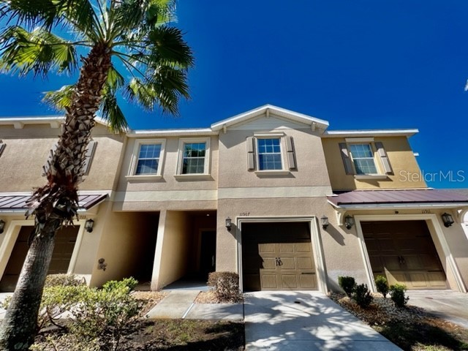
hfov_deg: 106.2
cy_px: 176
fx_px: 176
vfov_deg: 89.9
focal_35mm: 13
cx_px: 234
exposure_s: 1/1508
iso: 32
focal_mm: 1.57
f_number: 1.8
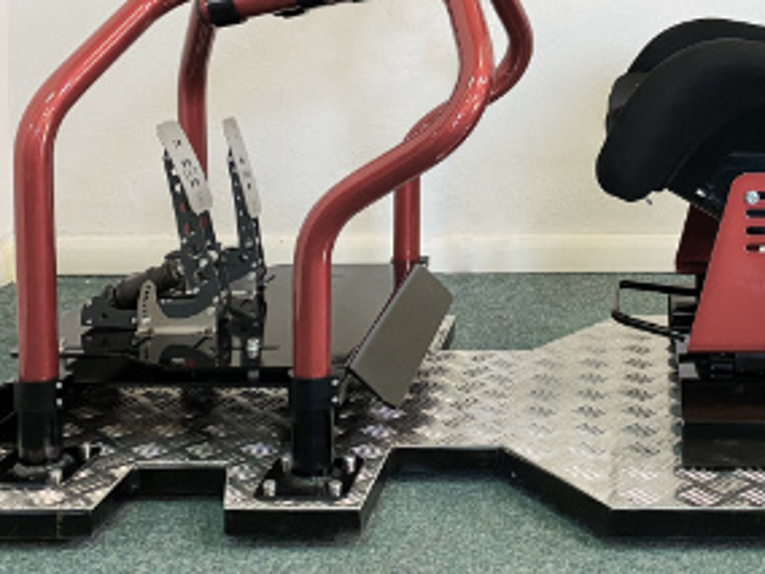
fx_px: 1215
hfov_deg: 33.8
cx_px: 622
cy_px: 59
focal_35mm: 55
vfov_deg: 25.7
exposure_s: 1/50
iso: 160
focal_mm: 4.2
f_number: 1.8
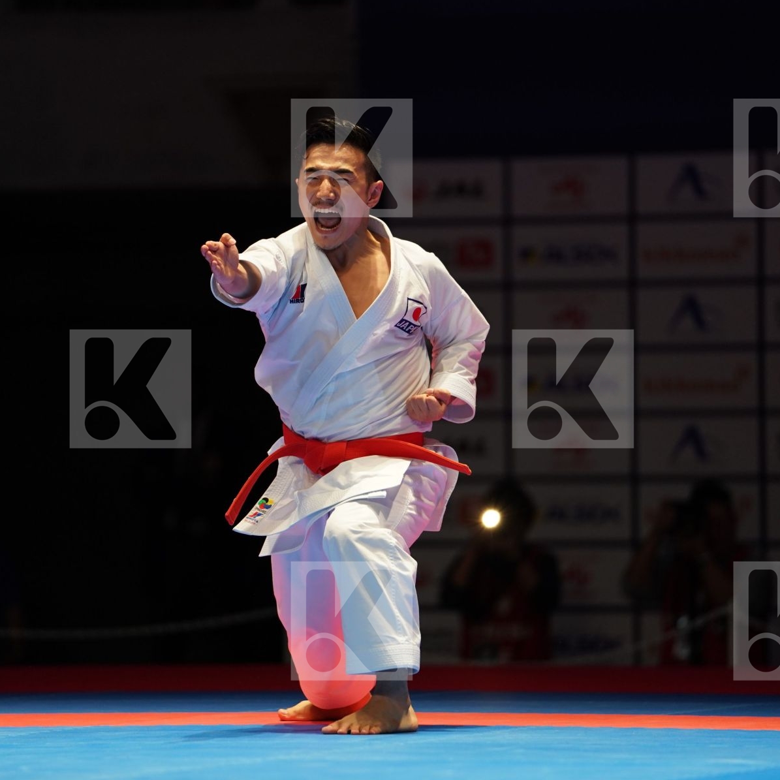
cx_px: 352
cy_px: 389
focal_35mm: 256
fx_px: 6526
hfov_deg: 6.8
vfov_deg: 6.8
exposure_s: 1/500
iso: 1000
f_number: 2.8
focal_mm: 200
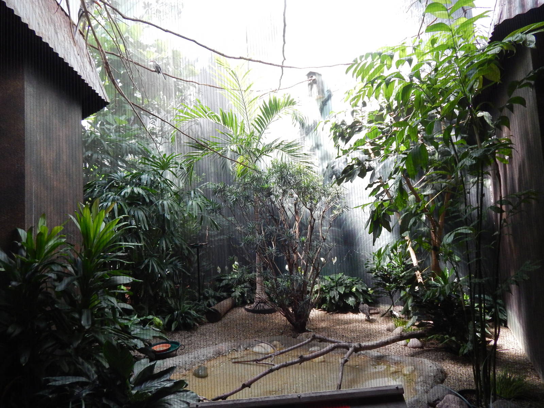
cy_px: 204
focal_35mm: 23
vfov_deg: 58.9
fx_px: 361
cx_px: 272
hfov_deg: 73.9
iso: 400
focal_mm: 4
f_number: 3
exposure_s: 1/200
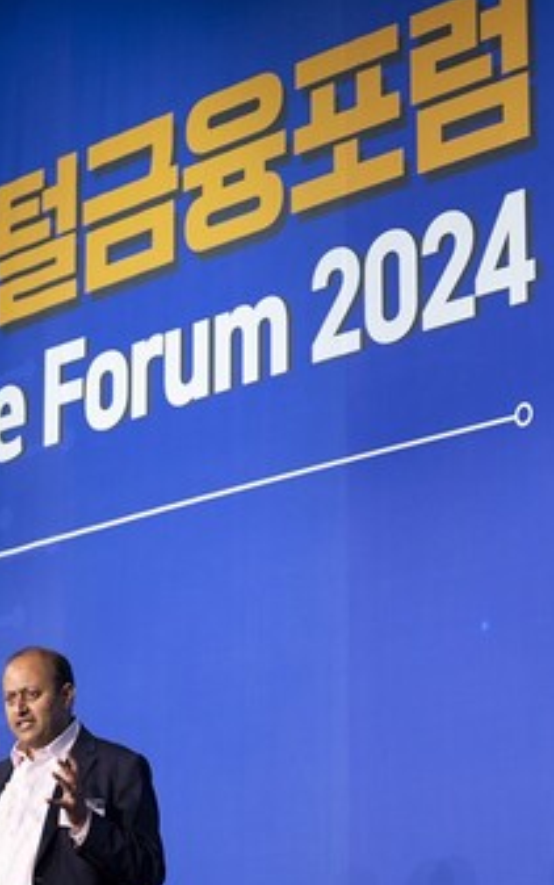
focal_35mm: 127
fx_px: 3064
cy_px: 475
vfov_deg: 16.4
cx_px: 276
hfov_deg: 10.3
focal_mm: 70
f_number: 2.8
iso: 800
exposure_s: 1/125
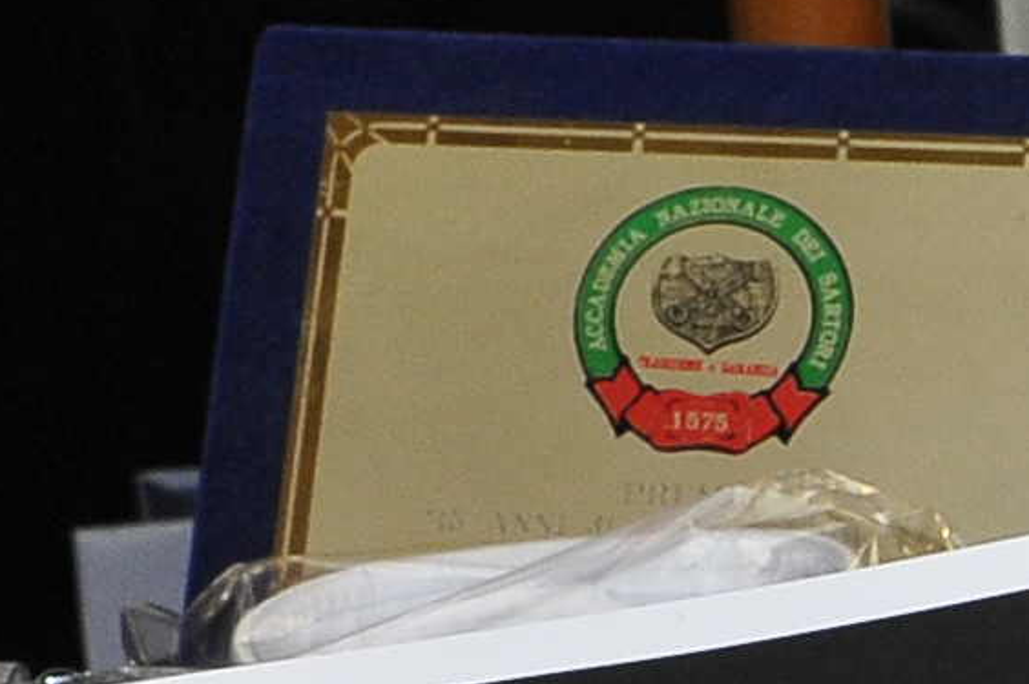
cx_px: 2222
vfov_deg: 5.1
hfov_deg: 7.4
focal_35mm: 264
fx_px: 7539
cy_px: 1271
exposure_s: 1/60
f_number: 9
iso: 1600
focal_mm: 35
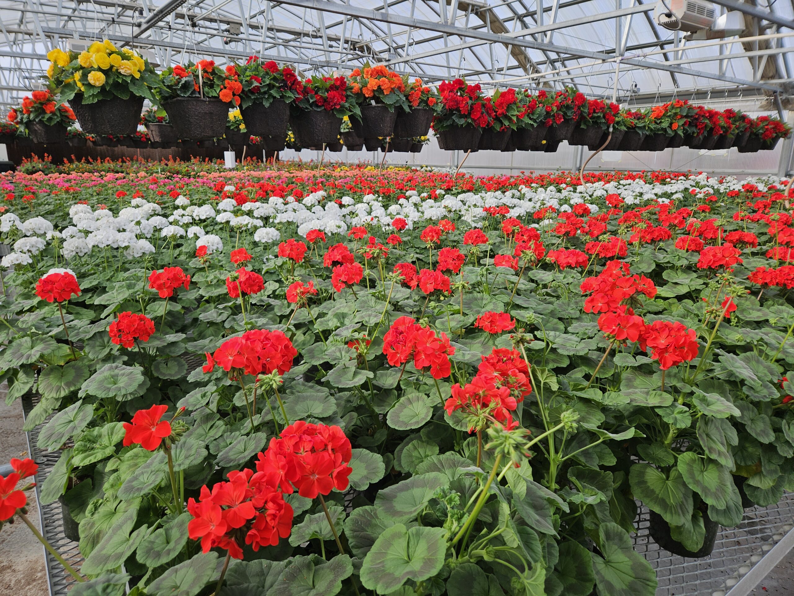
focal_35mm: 23
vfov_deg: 58.9
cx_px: 397
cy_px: 298
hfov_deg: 73.9
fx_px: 528
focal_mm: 5.4
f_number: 1.8
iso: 25
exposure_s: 1/560
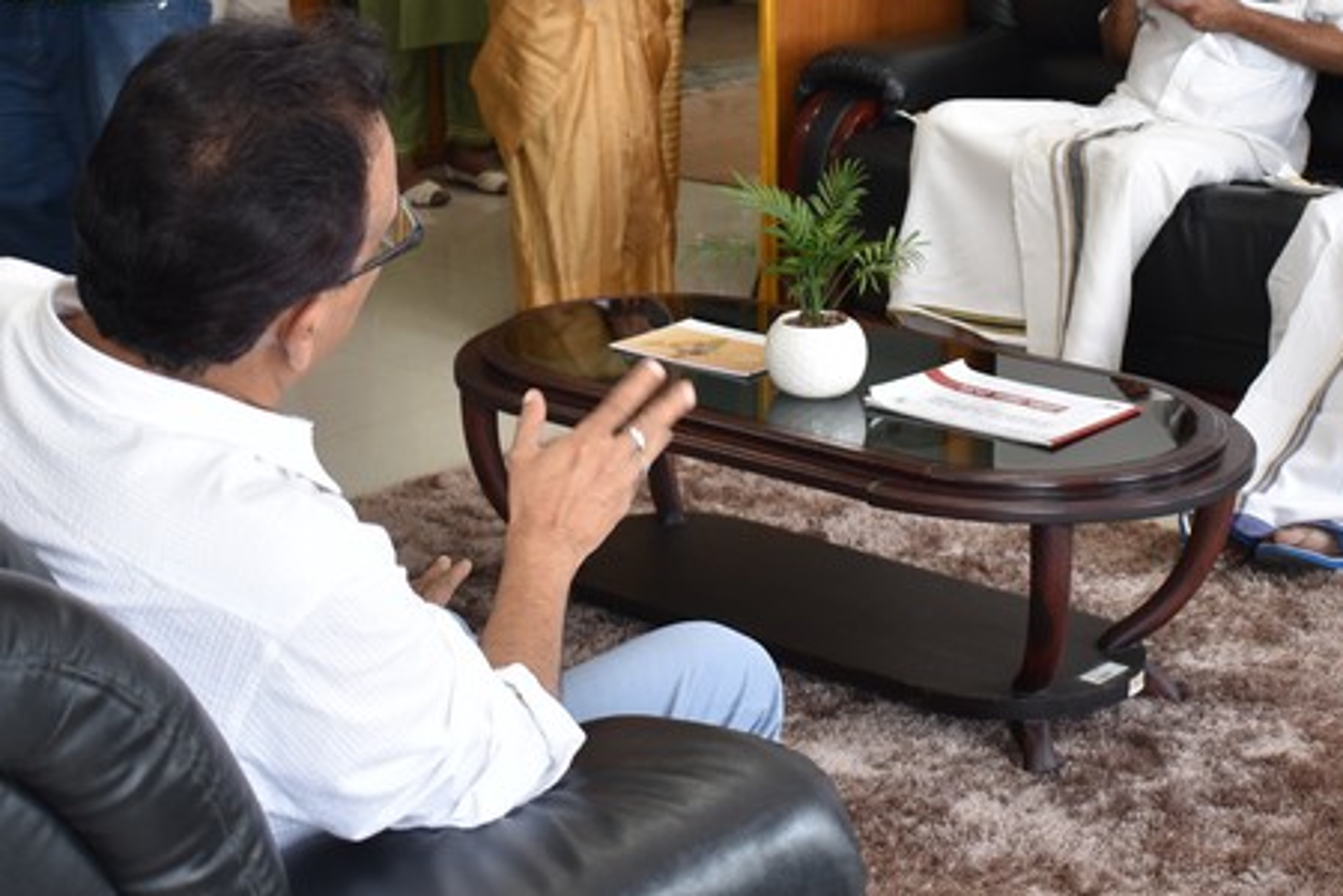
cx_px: 770
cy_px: 125
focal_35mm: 69
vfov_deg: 19.4
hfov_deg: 29.2
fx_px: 2574
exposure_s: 1/40
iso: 160
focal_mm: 23
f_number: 3.8
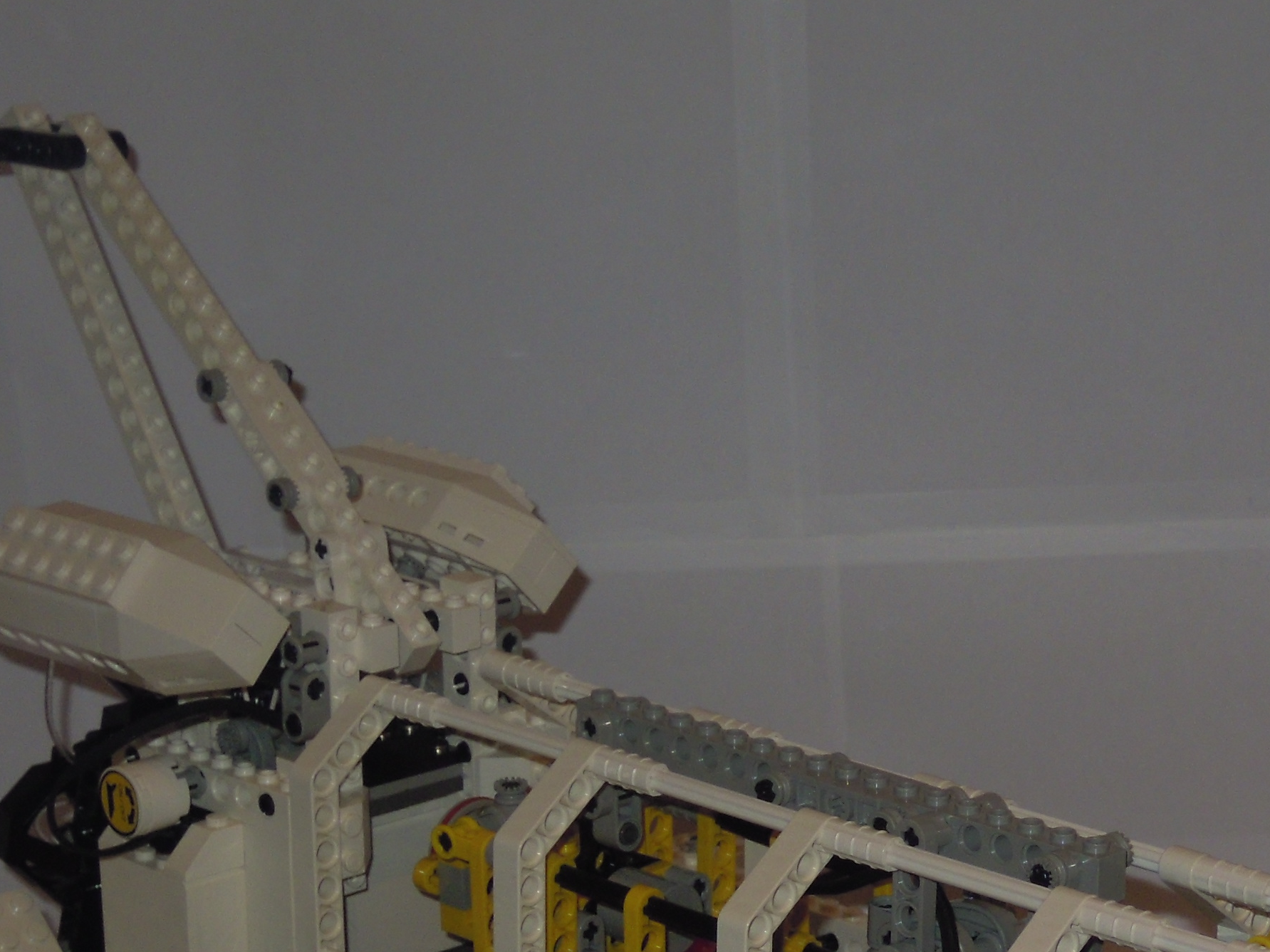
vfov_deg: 15.8
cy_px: 956
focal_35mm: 92
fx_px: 3375
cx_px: 840
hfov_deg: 21.2
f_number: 3.2
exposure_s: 1/30
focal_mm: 7.3
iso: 100
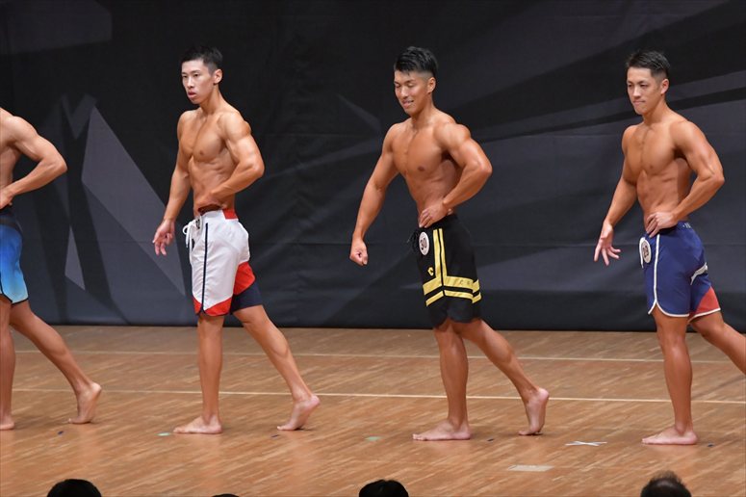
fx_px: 5282
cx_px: 373
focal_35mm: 255
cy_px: 248
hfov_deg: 8.1
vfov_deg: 5.4
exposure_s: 1/400
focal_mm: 170
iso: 6400
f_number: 5.6
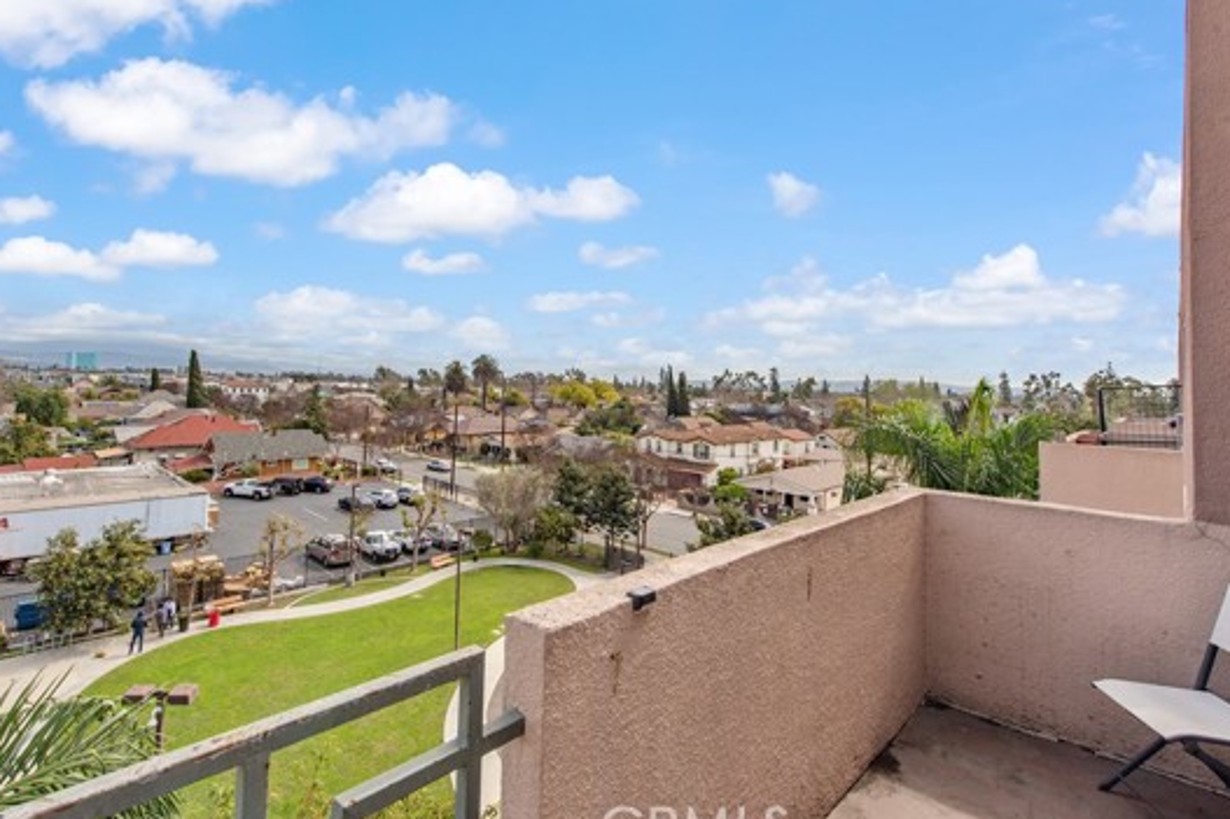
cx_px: 530
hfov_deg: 92.7
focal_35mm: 17
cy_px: 363
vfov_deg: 70.2
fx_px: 581
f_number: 11
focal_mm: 14
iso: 200
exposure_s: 1/500
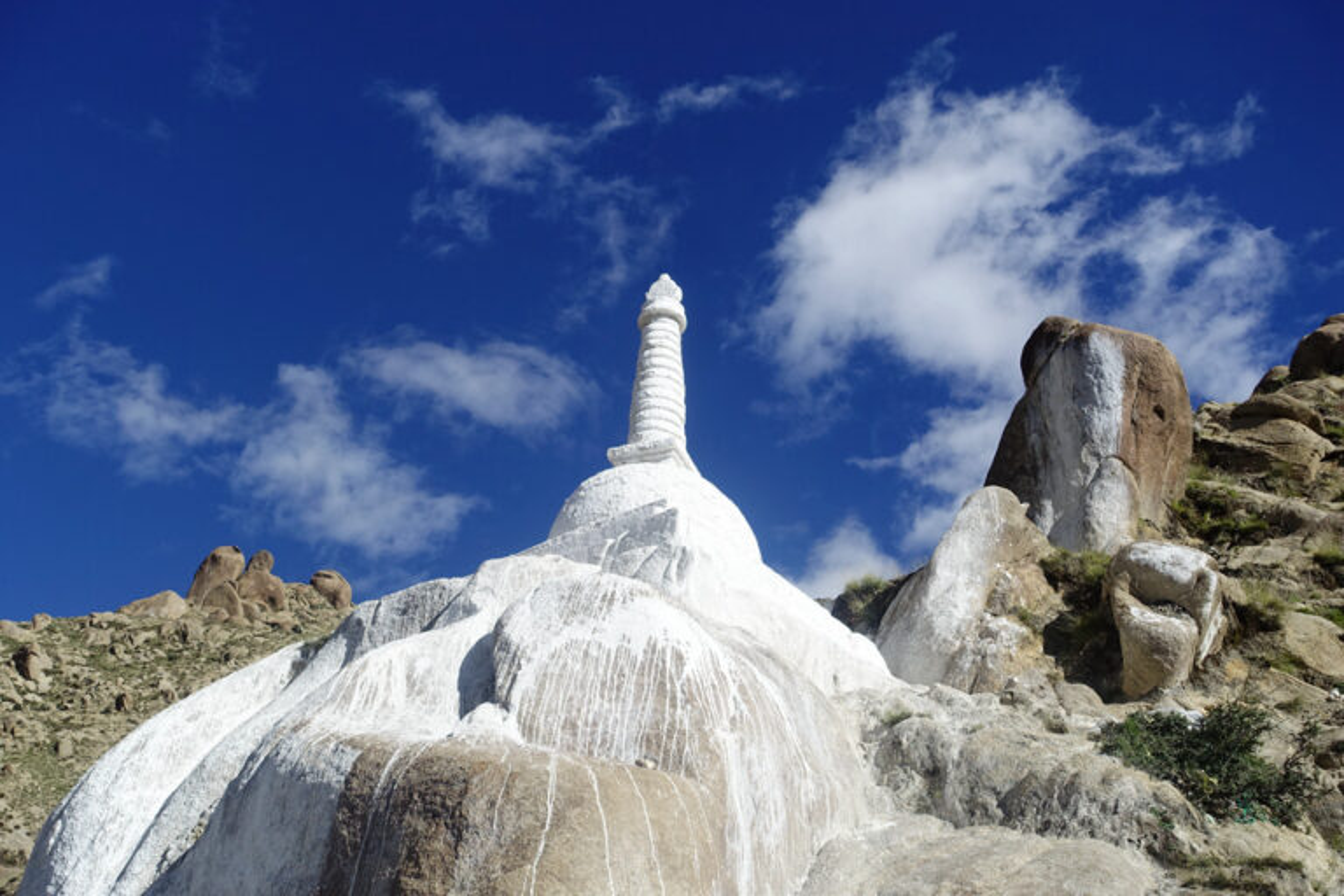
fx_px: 1605
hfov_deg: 45.4
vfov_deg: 31.2
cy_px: 448
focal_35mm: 43
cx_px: 672
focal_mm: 15.94
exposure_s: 1/200
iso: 125
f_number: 4
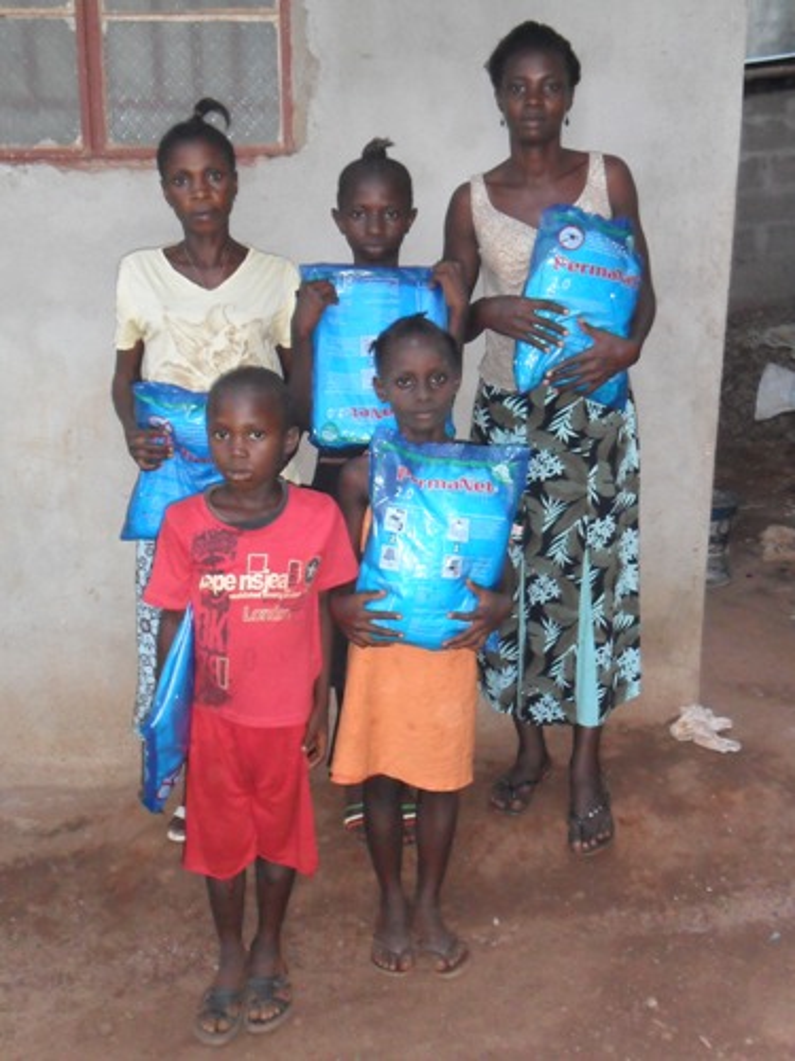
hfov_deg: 38.7
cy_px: 530
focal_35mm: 37
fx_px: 1133
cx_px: 398
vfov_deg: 50.1
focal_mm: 6.6
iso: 400
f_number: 4
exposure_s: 1/45
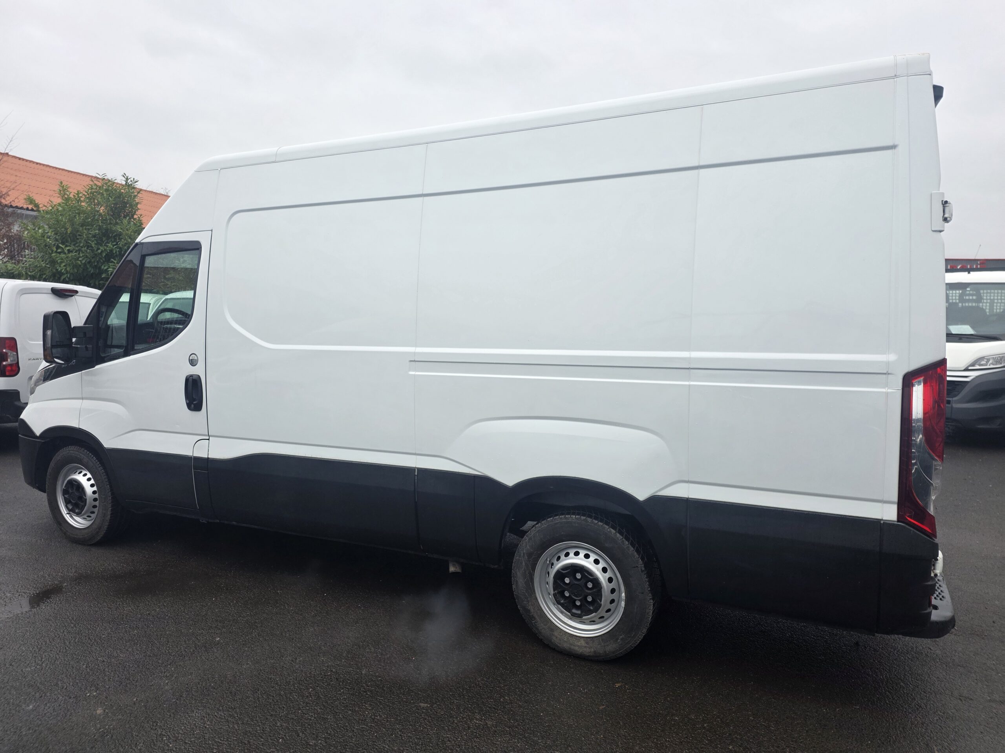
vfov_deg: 58.9
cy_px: 376
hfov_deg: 73.9
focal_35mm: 23
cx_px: 502
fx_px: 668
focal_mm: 6.25
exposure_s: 1/359
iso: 40
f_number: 1.7
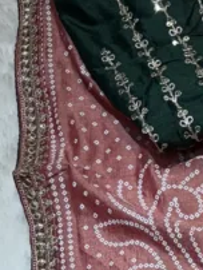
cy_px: 483
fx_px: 905
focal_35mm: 116
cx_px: 395
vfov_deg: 14.8
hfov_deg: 11.6
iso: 32
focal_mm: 5.96
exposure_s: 1/124
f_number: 1.6
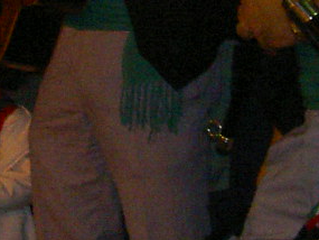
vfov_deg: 6.7
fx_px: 2019
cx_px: -11
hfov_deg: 9.0
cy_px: -144
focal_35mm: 219
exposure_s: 1/59.5
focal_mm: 8
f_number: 2.8
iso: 100
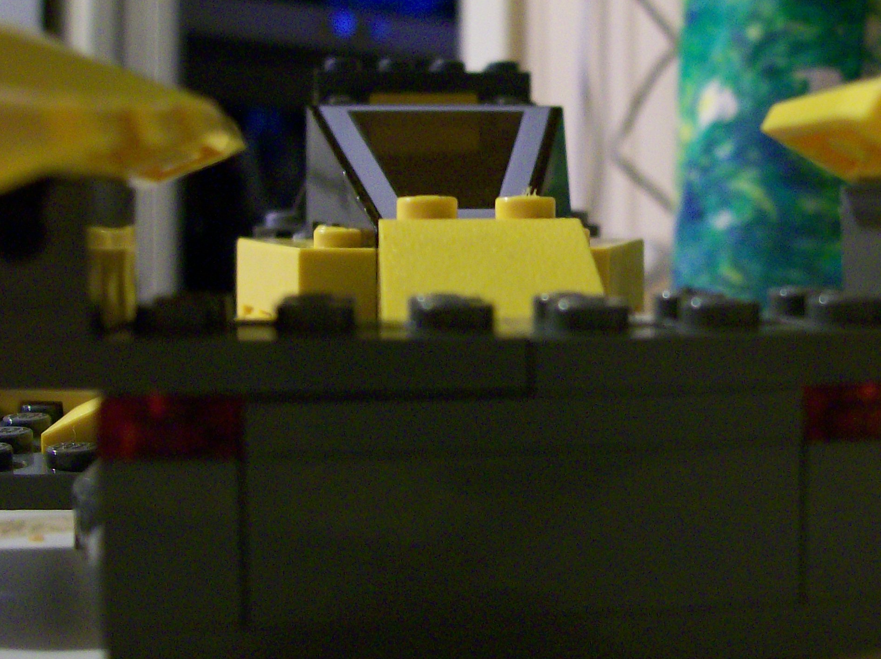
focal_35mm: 54
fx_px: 1373
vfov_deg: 26.9
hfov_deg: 35.4
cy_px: 237
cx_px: 546
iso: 160
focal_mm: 6
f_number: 2.7
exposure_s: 1/8
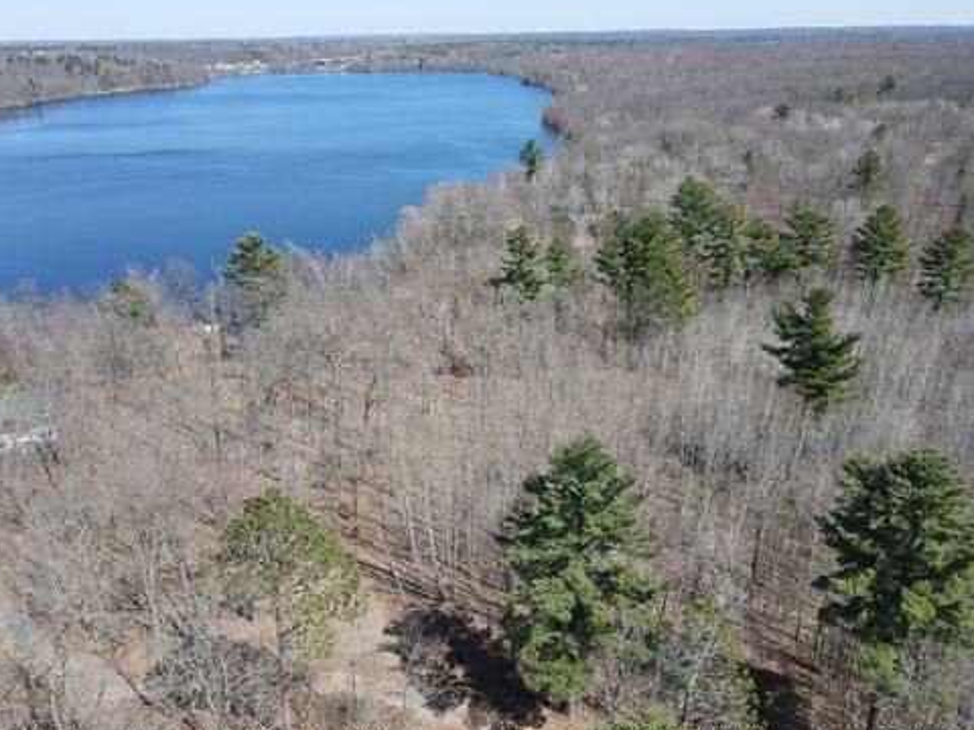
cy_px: 358
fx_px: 703
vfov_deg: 54.9
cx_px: 475
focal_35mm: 25
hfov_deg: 69.4
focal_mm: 4.5
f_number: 2.8
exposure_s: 1/350
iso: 100
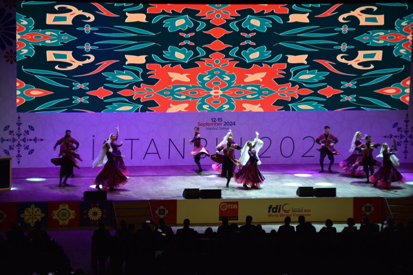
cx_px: 206
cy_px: 138
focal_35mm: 147
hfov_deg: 14.0
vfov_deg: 9.3
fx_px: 1686
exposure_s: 1/60
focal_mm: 98
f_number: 5.6
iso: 640
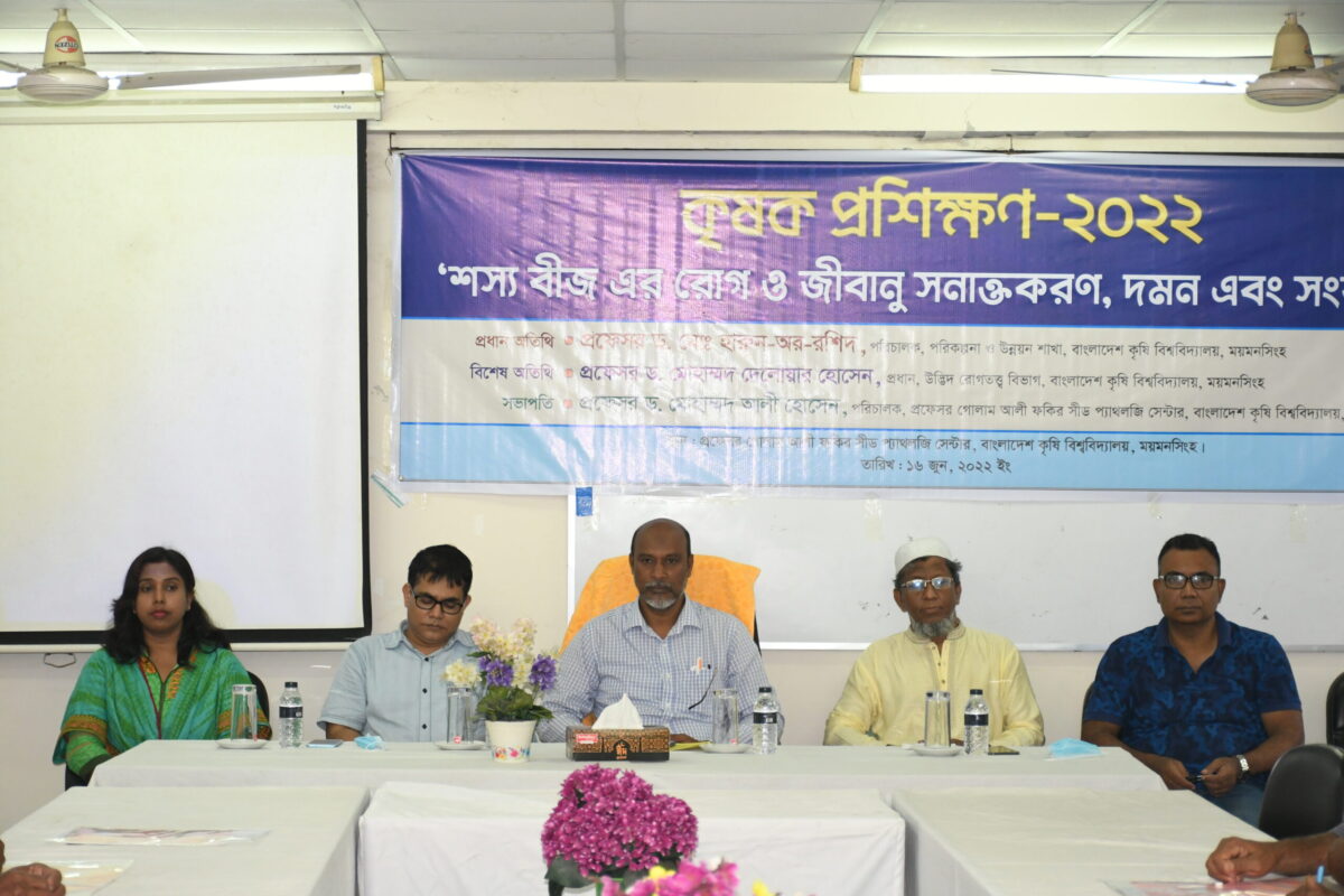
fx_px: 3360
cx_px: 672
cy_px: 448
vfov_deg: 15.2
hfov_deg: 22.6
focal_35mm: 90
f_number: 5
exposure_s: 1/60
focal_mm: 60
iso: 1600
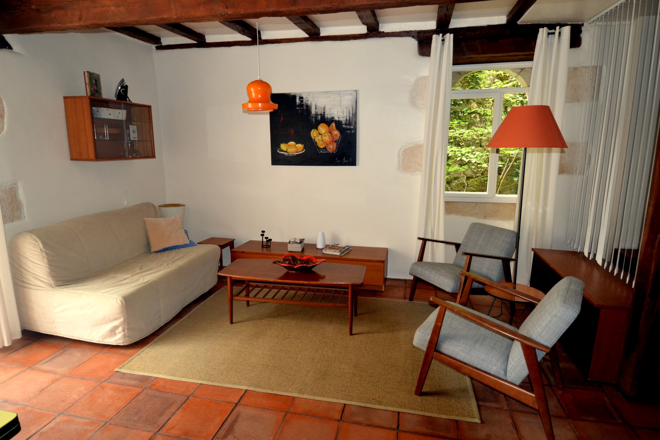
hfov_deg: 85.4
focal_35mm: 20
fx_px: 357
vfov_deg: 63.2
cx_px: 330
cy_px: 220
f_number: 4
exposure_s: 1/60
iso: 1400
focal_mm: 13
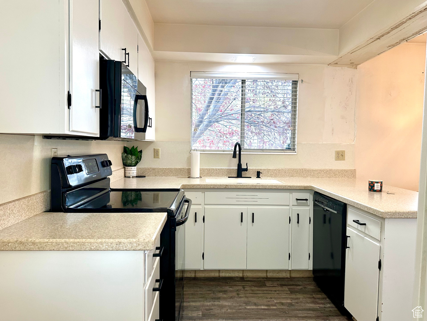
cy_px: 160
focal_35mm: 24
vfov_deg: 56.8
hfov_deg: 71.6
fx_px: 296
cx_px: 214
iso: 160
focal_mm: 6.86
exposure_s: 1/60
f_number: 1.78
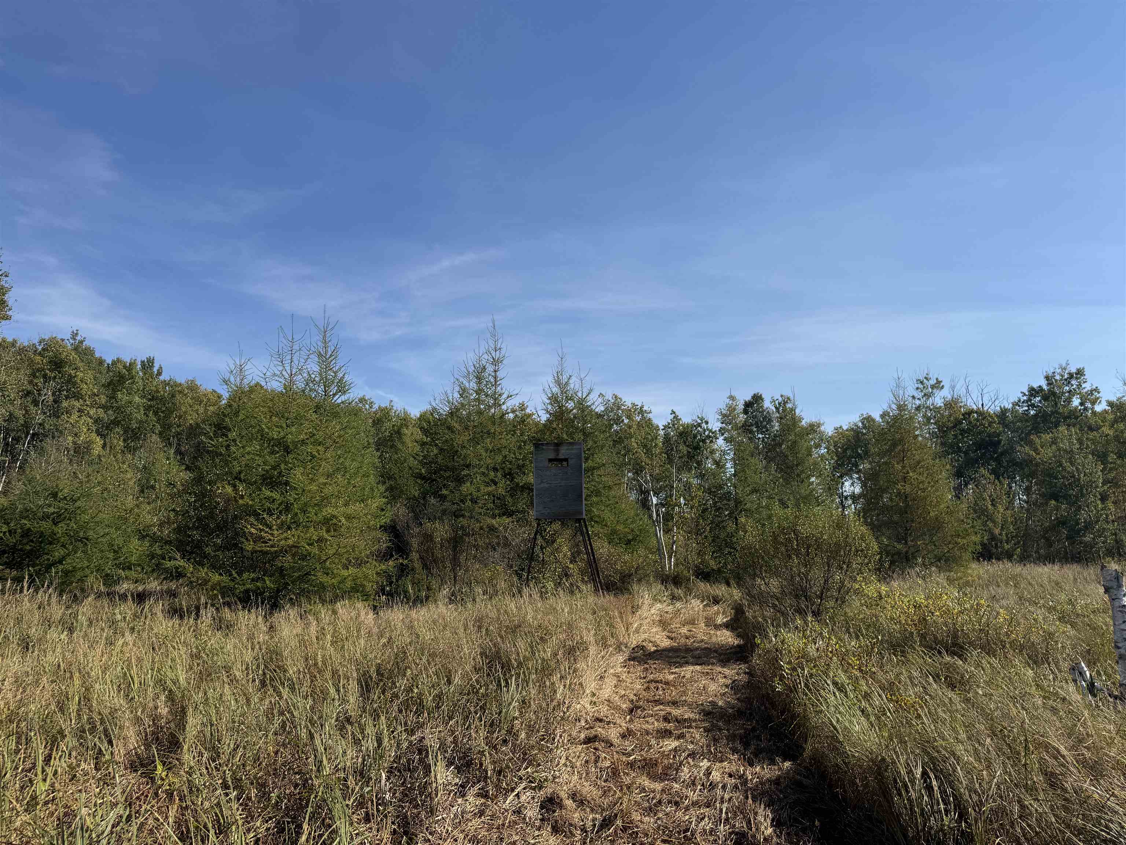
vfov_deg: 56.8
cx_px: 563
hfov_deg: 71.6
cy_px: 422
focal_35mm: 24
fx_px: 781
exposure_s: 1/5348
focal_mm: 6.76
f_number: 1.78
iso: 80
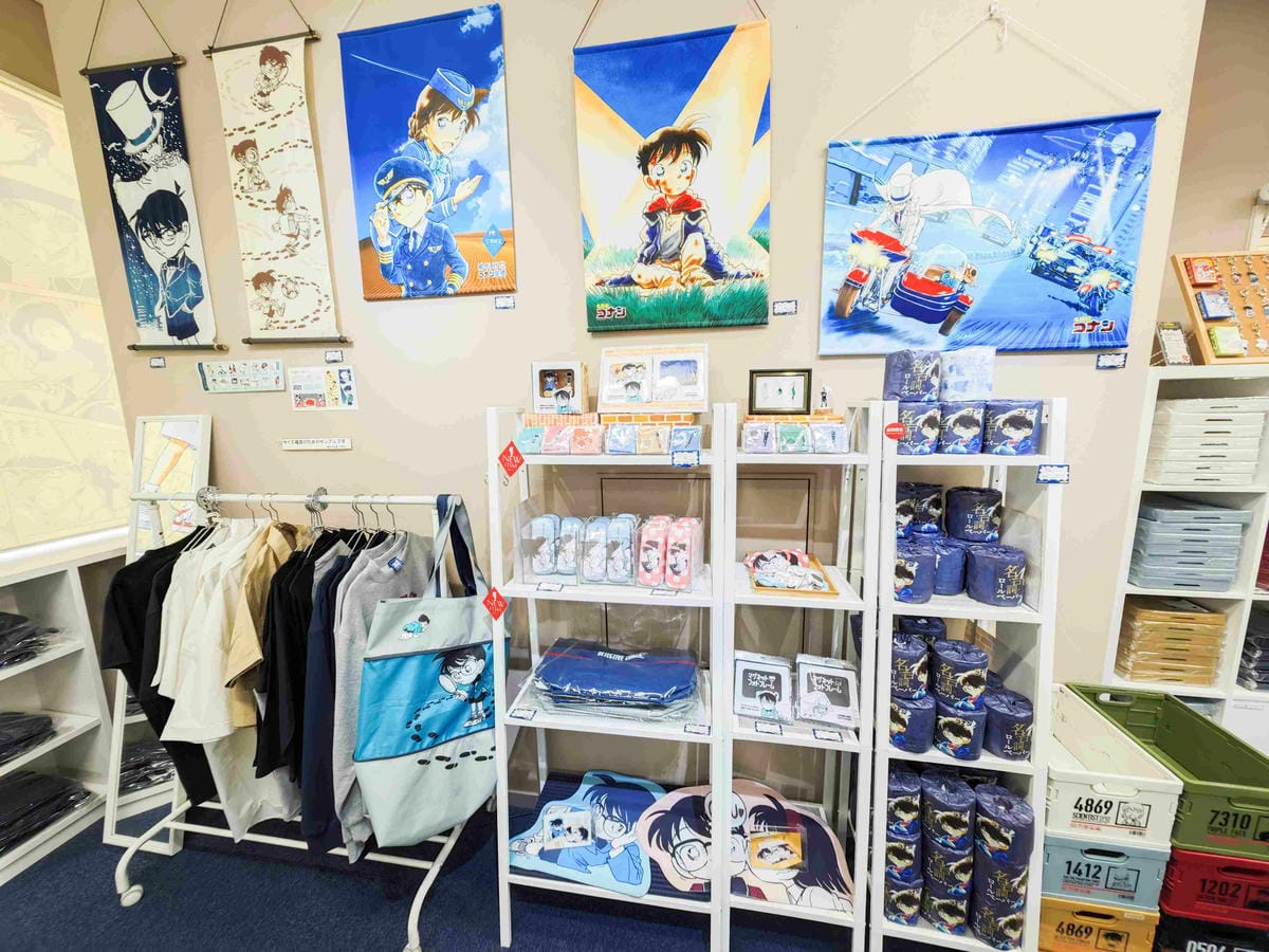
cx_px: 634
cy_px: 476
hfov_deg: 110.5
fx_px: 440
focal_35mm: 12
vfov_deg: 94.5
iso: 200
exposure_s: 1/60
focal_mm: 2.03
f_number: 1.8
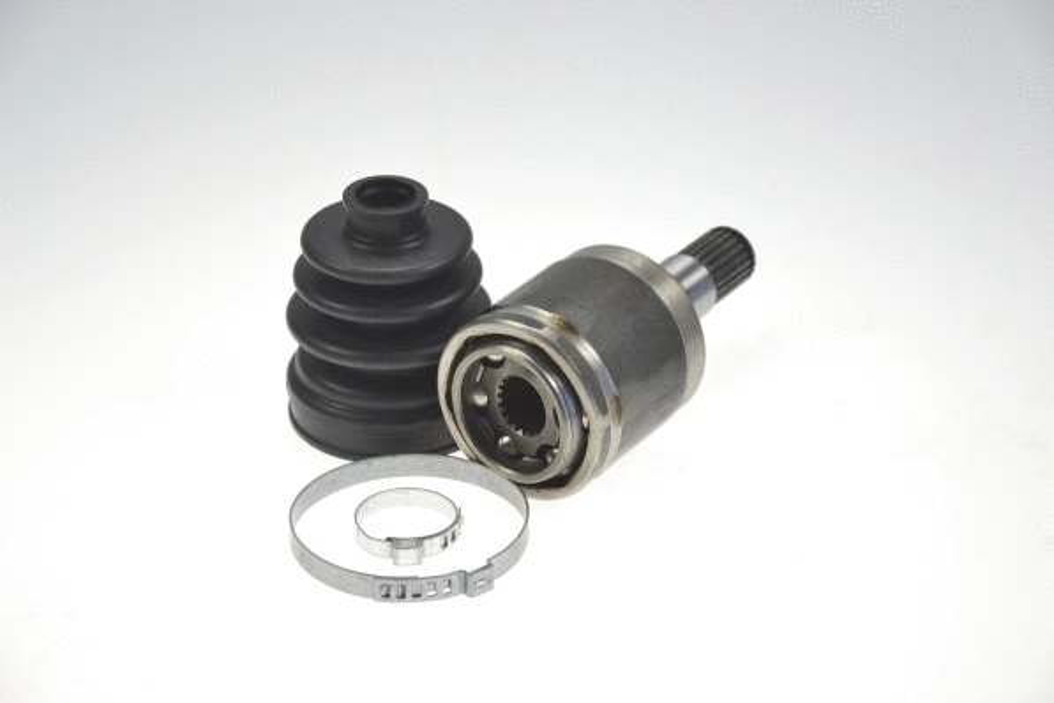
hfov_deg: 18.2
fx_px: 3293
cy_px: 352
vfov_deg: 12.2
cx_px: 527
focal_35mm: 112
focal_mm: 75
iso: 100
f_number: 5.3
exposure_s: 1/100
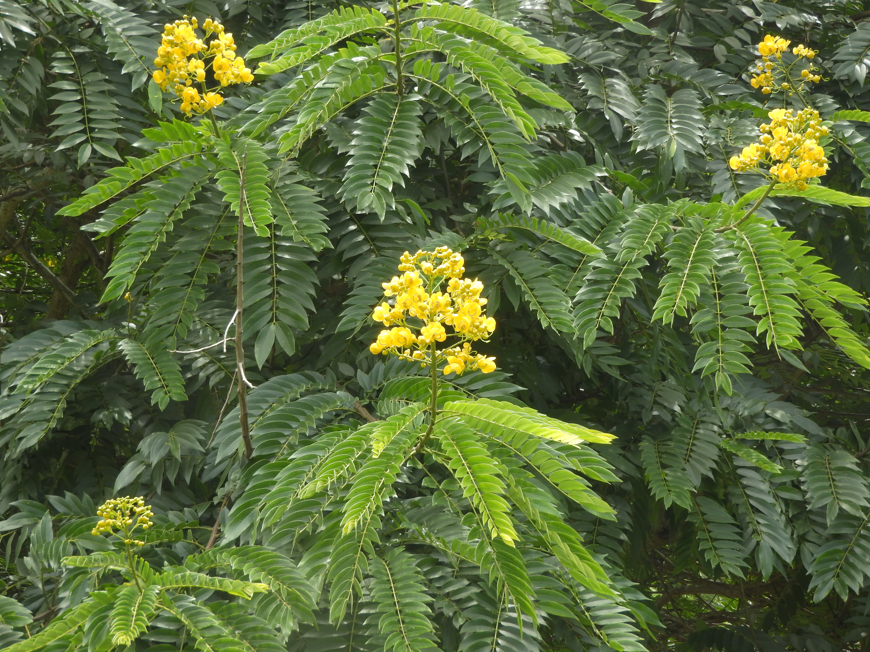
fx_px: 3393
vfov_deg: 11.0
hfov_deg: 14.6
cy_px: 326
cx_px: 435
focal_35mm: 135
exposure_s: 1/80
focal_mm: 24.2
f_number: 5
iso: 100
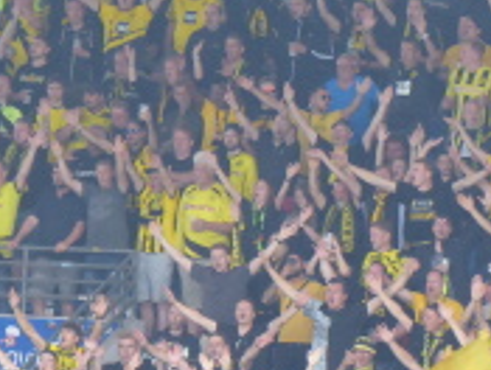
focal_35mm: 1285
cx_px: 222
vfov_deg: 1.2
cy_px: 278
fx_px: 18264
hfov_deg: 1.5
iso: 320
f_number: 6
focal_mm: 89.6
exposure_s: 1/100
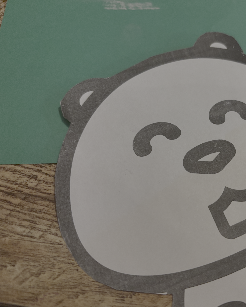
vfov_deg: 52.8
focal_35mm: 34
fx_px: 309
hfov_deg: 41.5
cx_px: 197
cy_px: 154
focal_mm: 5.96
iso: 500
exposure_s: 1/40
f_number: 1.6
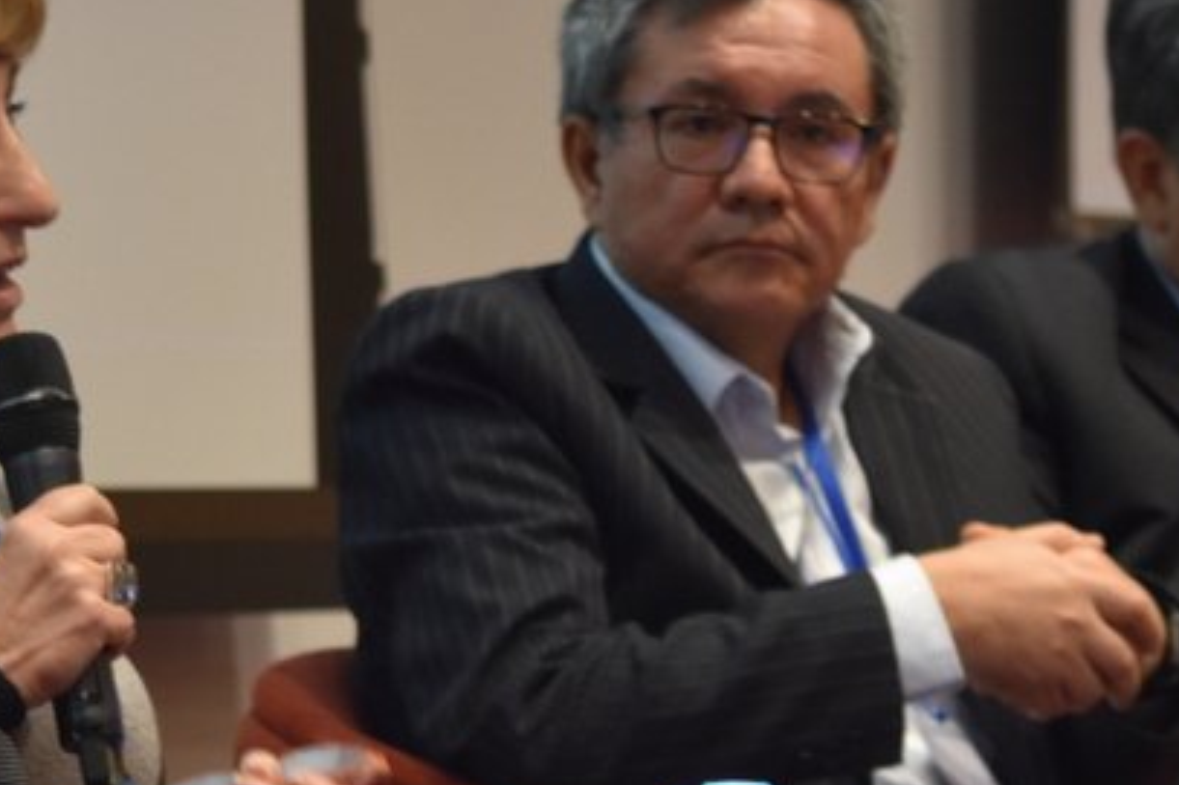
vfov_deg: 3.4
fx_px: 13323
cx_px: 353
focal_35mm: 407
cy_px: 406
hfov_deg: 5.1
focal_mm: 92
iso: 1400
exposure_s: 1/60
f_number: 4.5
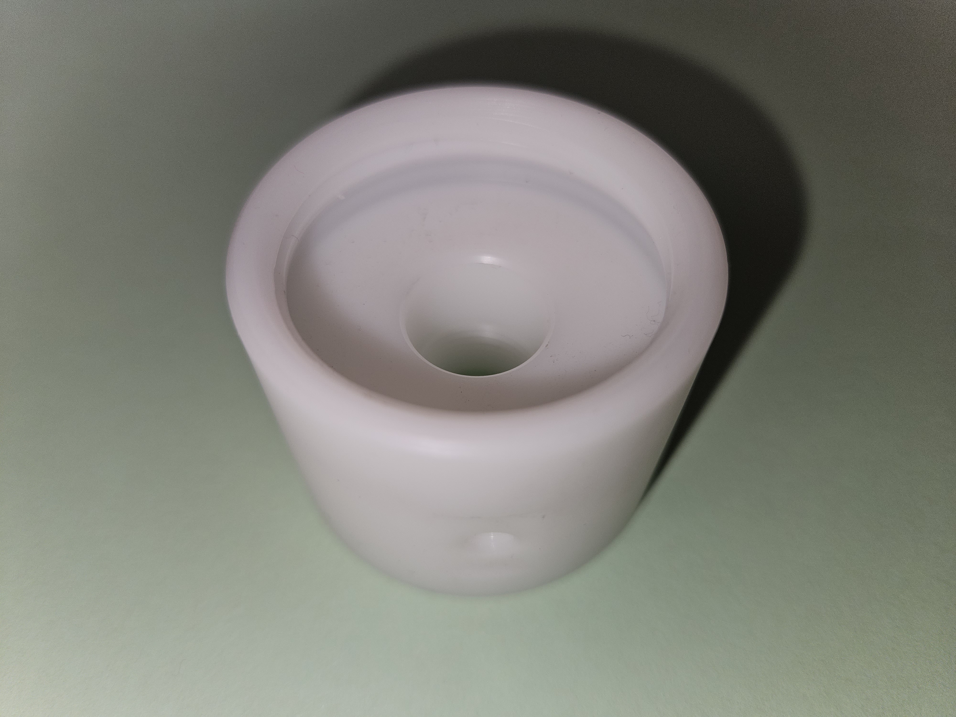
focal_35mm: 23
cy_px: 358
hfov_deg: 73.9
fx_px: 635
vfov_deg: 58.9
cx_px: 478
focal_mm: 5.4
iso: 25
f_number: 1.8
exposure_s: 1/167
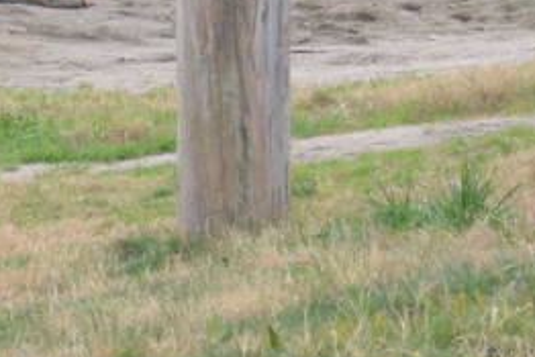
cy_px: -659
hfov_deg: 4.1
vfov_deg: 2.7
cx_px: -300
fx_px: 7465
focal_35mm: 502
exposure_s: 1/200
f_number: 7.1
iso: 200
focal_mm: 55
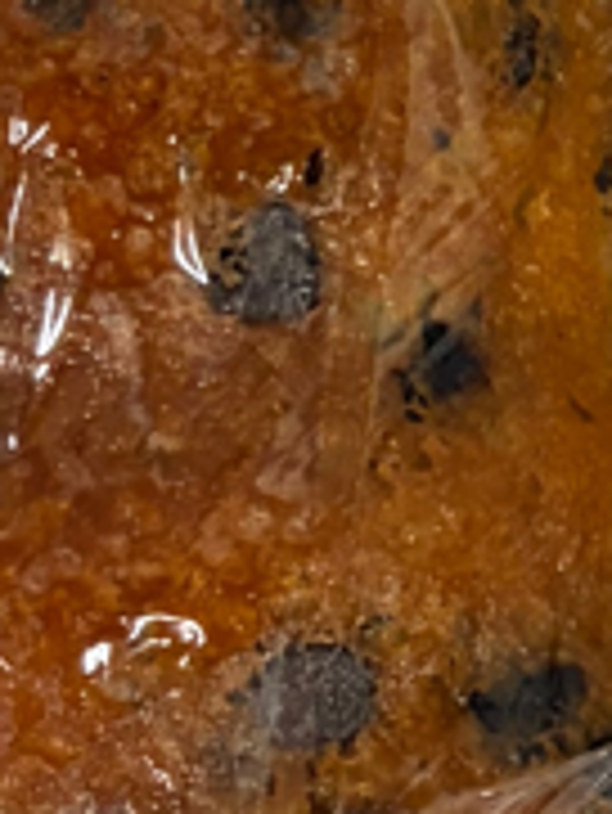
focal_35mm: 172
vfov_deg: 11.5
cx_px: 1224
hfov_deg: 8.2
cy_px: 310
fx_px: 4050
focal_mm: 5.96
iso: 250
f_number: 1.6
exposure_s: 1/60
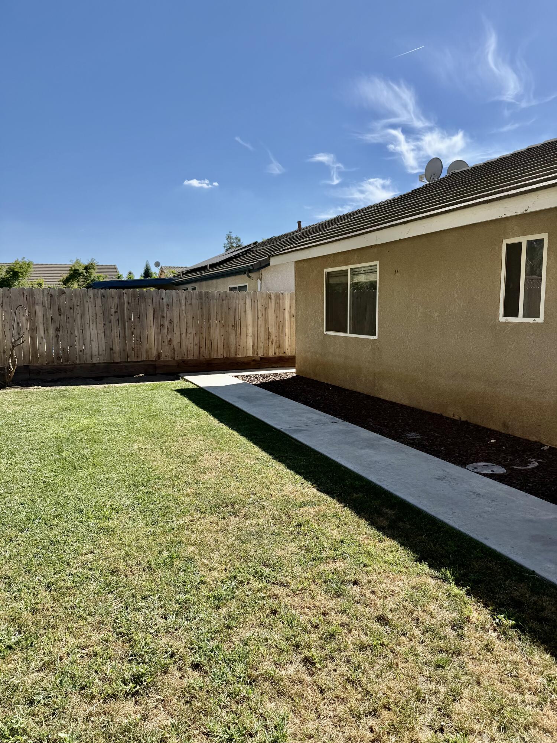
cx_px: 278
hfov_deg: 56.8
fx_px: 515
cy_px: 372
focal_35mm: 24
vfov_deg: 71.6
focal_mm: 6.76
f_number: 1.78
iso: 80
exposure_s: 1/4167
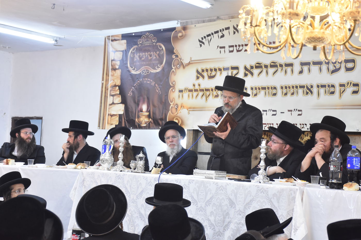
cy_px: 120
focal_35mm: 68
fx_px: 677
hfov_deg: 29.9
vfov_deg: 20.2
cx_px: 180
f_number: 5.6
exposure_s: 1/80
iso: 2000
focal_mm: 45
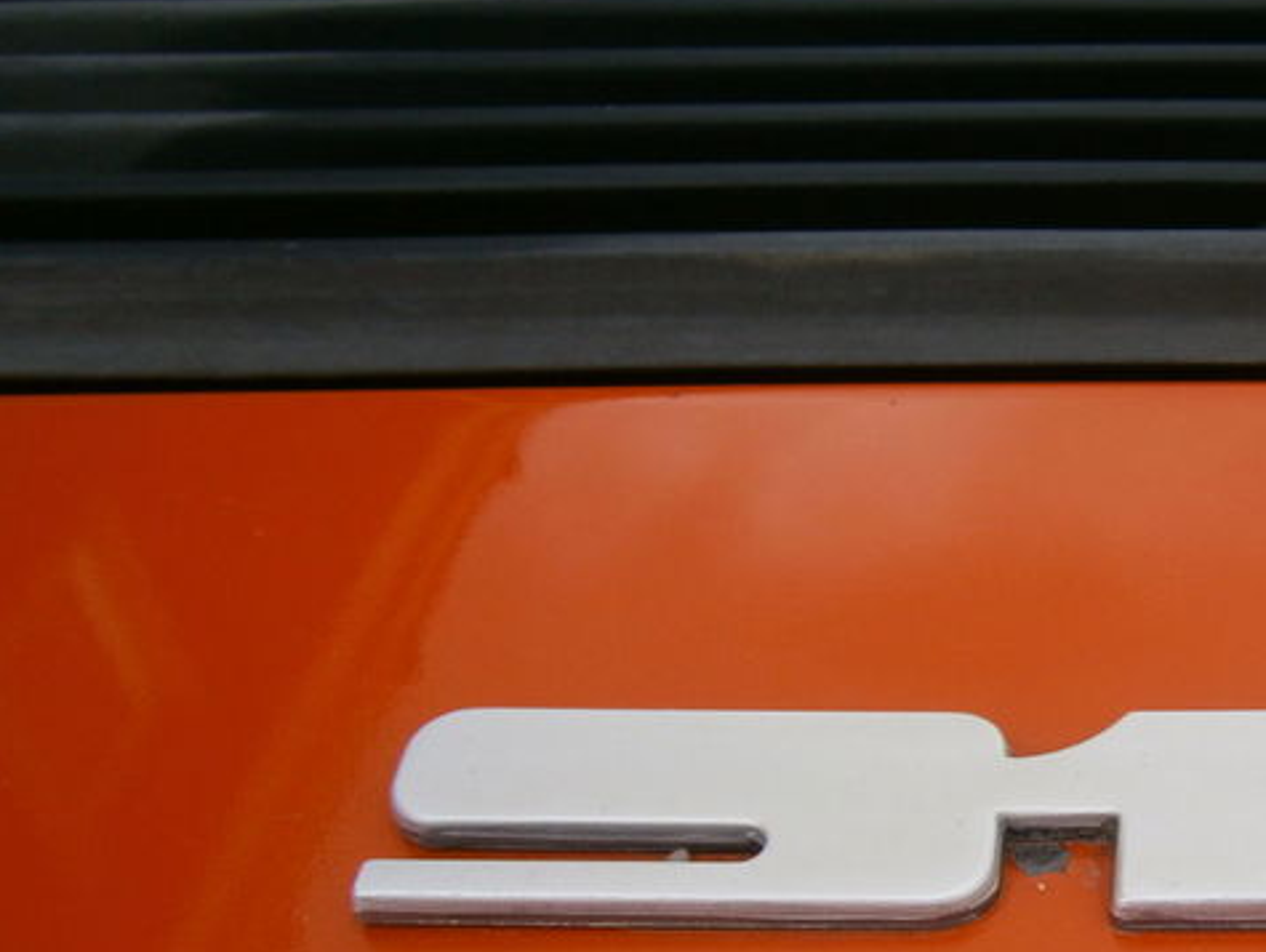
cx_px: 1314
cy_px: 877
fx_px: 2050
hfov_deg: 31.3
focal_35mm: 56
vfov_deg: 25.2
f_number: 2.8
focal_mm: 4.7
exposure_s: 1/500
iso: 80
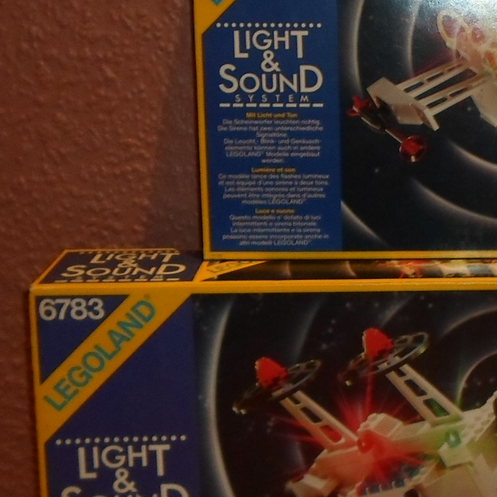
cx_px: 533
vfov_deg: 23.9
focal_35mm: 72
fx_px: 1170
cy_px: 180
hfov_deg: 22.7
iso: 400
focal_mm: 4.5
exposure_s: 1/8
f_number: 2.5
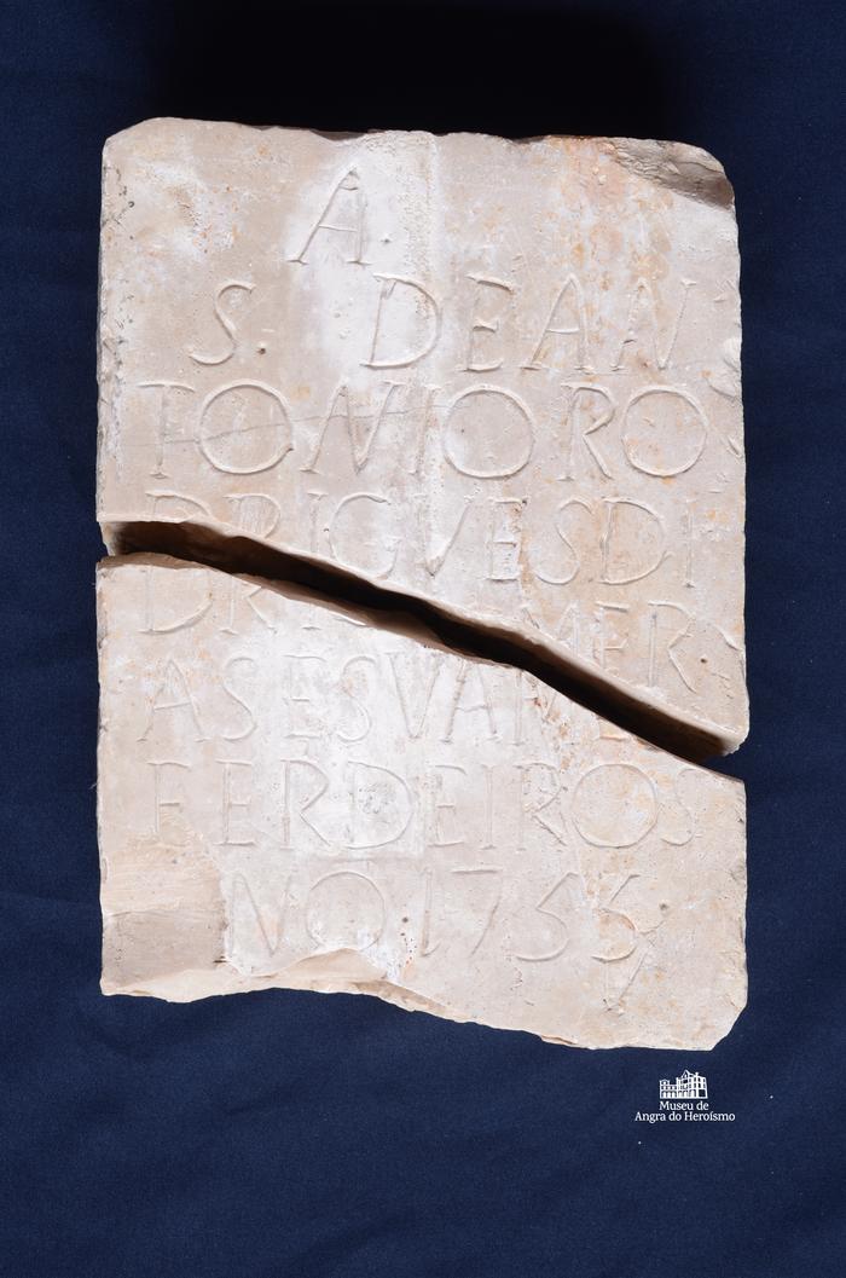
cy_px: 639
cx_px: 423
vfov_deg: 33.5
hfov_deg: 22.5
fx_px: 2125
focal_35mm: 60
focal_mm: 40
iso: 100
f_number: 9
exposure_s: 1/6
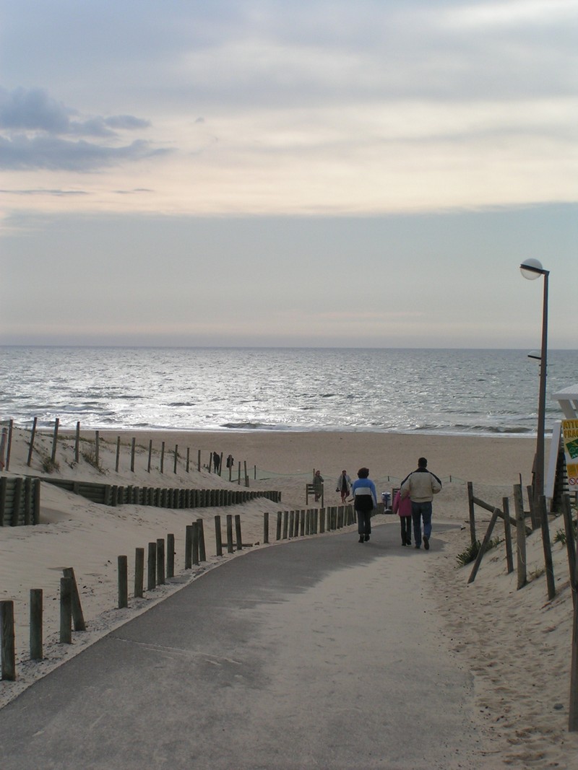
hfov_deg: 19.6
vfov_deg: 26.0
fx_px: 1670
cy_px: 385
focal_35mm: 75
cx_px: 289
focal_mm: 11.5
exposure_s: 1/400
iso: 50
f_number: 6.3
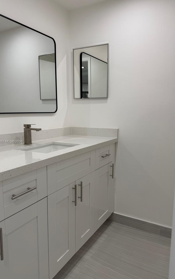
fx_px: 198
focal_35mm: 26
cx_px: 86
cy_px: 142
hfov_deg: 47.6
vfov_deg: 70.4
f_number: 1.78
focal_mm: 6.76
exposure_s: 1/161
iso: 64
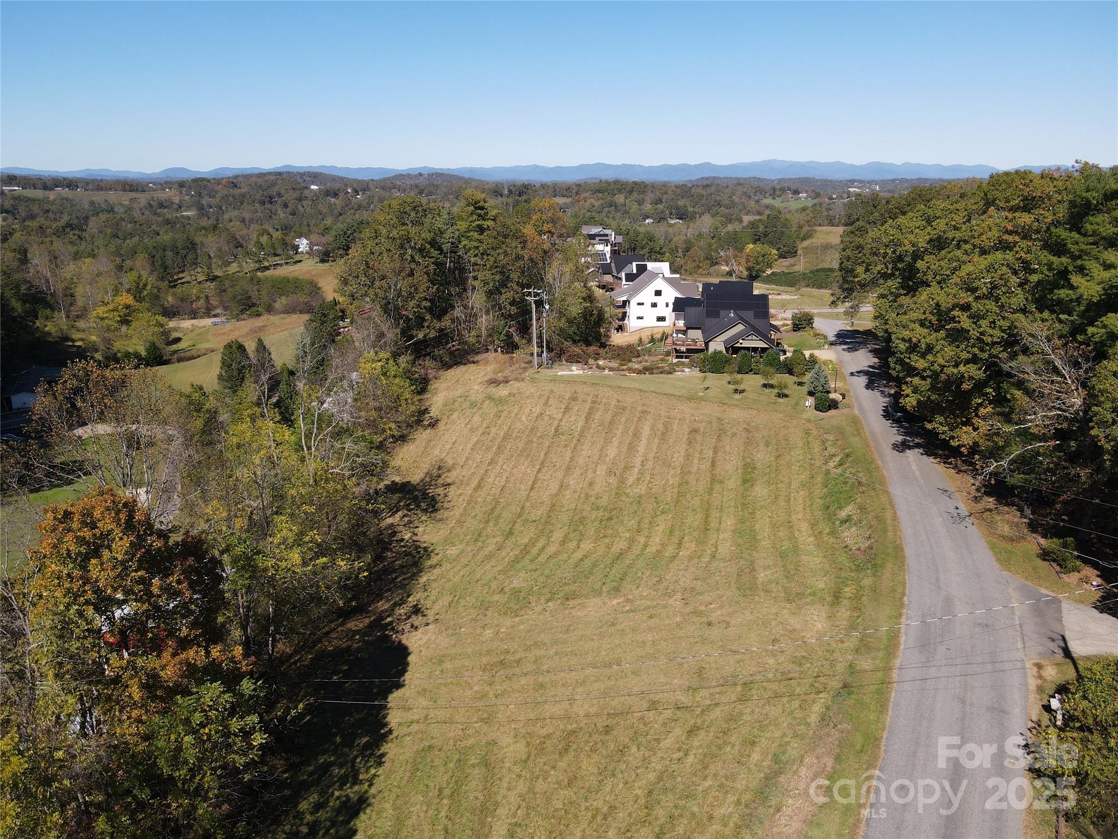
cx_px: 559
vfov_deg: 56.8
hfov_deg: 71.6
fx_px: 775
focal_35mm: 24
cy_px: 420
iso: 100
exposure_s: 1/640
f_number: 2.8
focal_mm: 4.5
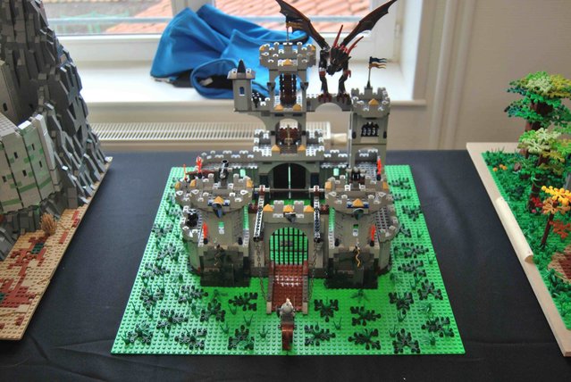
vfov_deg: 37.0
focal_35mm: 36
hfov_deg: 53.1
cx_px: 286
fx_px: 572
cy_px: 191
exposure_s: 1/125
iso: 250
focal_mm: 24
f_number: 4
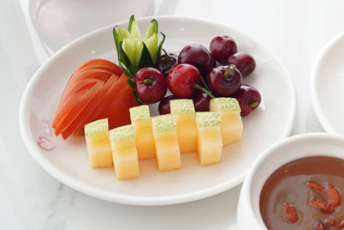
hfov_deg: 29.9
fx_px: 621
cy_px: 114
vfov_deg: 20.9
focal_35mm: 65
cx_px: 294
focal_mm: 24
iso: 200
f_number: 4
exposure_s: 1/100
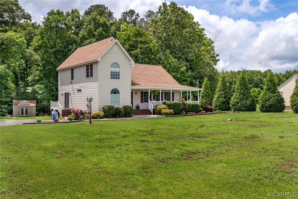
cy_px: 100
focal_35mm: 35
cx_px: 149
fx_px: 290
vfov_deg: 37.8
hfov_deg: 54.4
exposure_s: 1/400
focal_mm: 35
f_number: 8
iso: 100
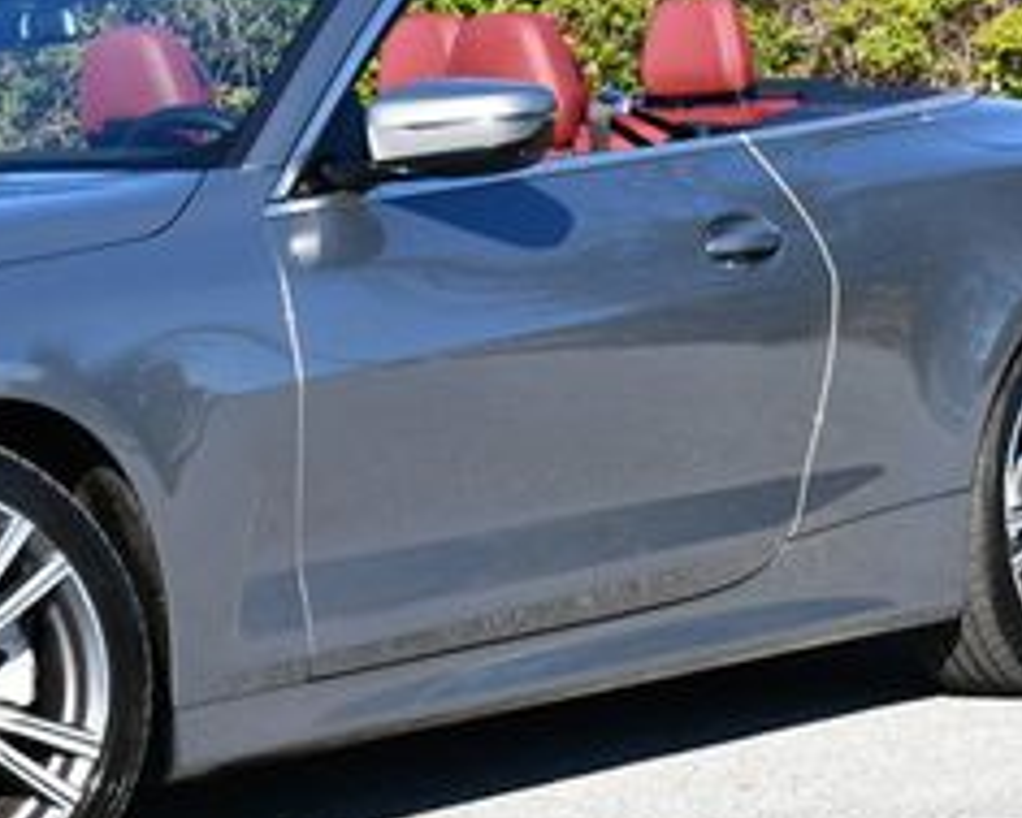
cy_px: 212
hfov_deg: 12.4
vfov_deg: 10.1
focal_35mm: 153
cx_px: 0
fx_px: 4630
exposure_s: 1/250
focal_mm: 30
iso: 125
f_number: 8
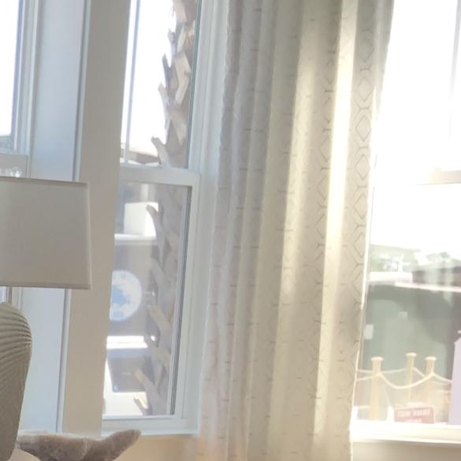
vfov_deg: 13.3
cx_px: -678
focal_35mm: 127
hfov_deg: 11.3
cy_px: 573
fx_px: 1914
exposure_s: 1/120
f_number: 1.8
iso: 40
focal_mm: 3.99
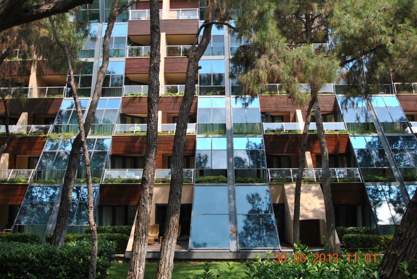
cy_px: 140
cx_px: 208
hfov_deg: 53.1
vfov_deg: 37.0
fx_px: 418
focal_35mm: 36
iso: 100
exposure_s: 1/160
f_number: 6.3
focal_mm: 24
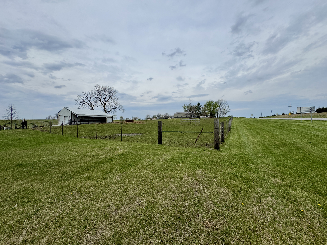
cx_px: 164
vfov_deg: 85.7
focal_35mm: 14
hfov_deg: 102.1
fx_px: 132
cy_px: 122
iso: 50
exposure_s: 1/3390
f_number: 2.2
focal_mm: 2.22
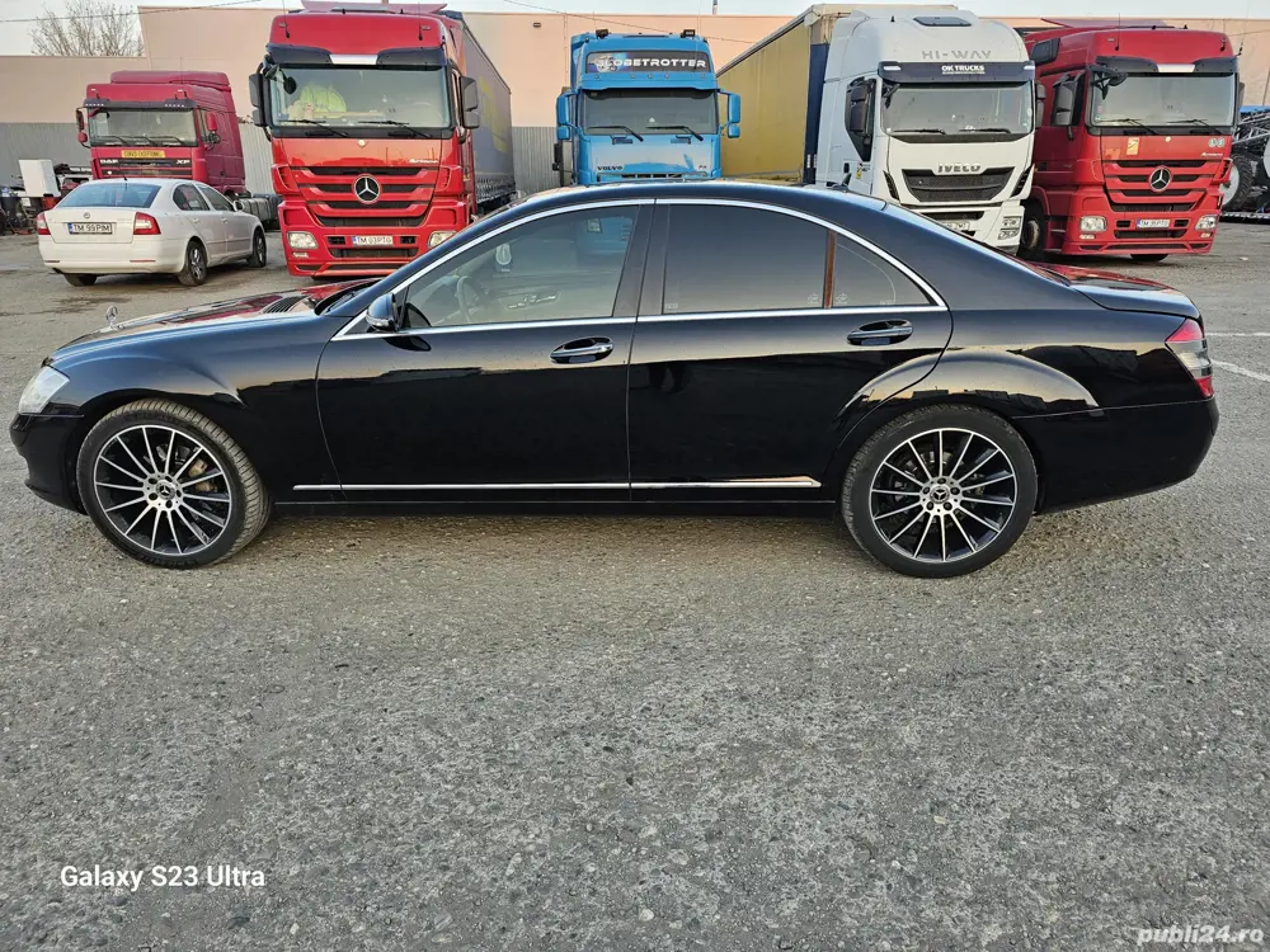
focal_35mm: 23
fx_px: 844
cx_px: 635
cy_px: 476
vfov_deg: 58.9
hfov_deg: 73.9
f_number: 1.7
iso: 40
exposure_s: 1/100
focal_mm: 6.3
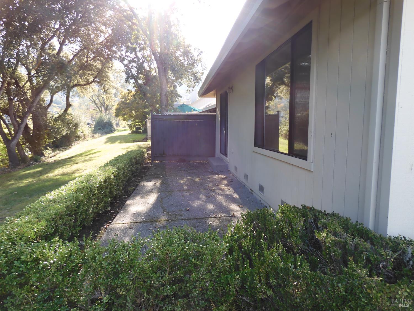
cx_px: 207
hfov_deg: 71.6
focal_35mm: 24
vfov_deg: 56.8
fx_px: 287
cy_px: 156
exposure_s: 1/100
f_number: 3.4
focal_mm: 4.3
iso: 100
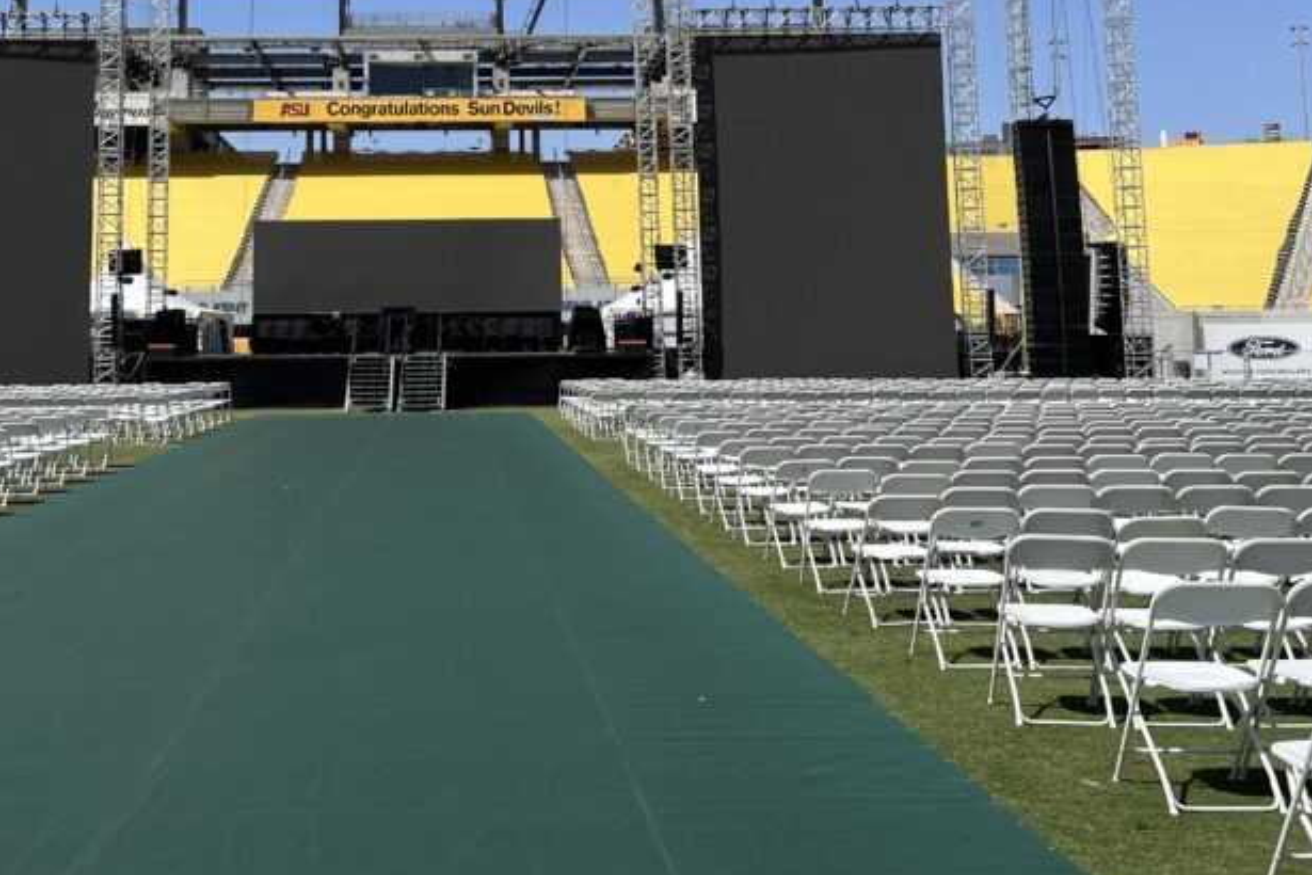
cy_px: 147
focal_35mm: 45
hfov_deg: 43.0
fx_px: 1640
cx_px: 442
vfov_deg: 29.1
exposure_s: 1/4831
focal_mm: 5.7
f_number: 1.5
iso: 50
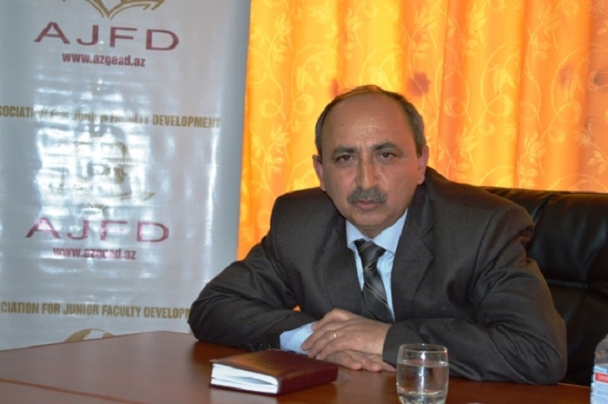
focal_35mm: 75
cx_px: 304
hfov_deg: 27.0
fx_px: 1265
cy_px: 202
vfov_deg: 18.1
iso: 800
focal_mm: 50
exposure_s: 1/30
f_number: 5.6
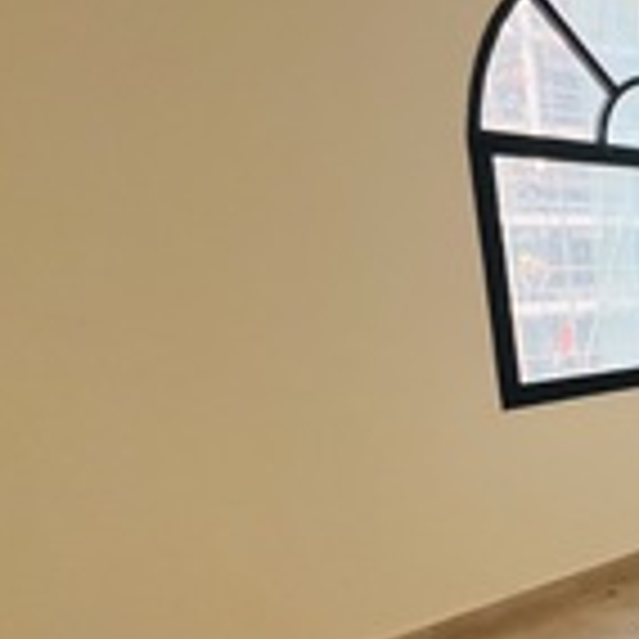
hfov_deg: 30.8
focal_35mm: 37
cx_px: 898
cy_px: 443
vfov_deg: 44.1
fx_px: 773
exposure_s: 1/99
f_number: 1.8
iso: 80
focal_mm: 1.57
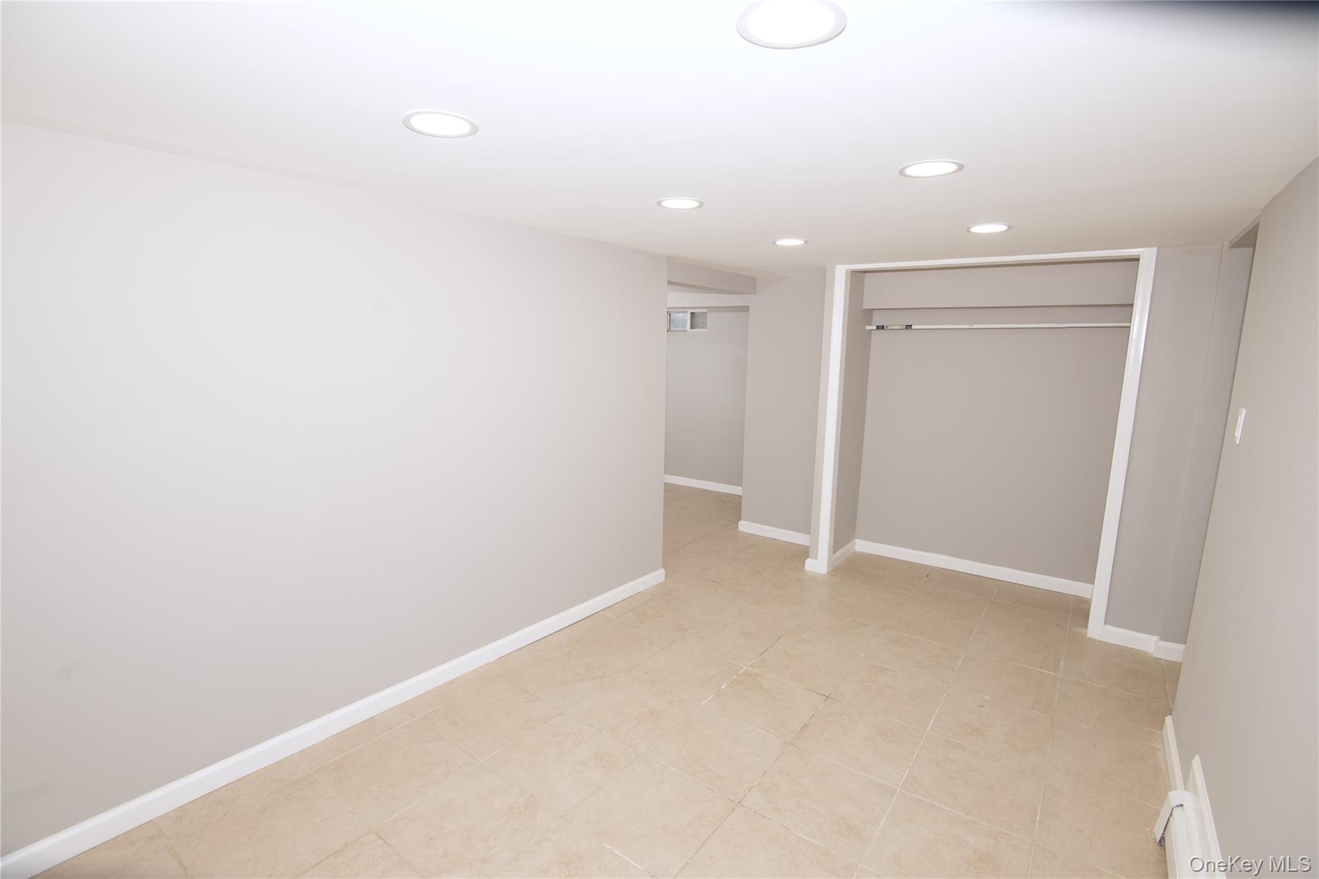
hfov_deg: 96.7
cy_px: 440
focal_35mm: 16
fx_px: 586
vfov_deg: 73.8
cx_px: 660
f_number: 6.3
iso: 500
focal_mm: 16
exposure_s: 1/100
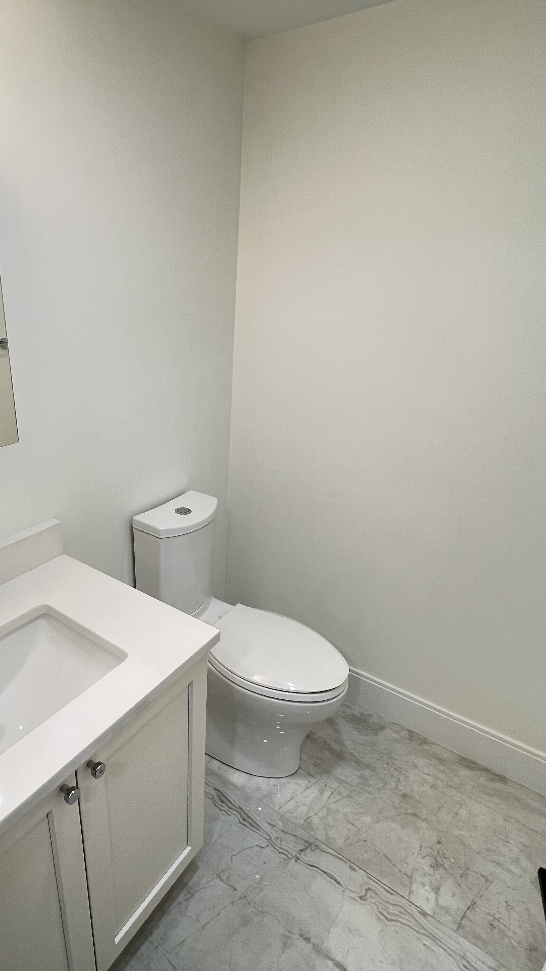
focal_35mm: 19
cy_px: 486
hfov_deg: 57.3
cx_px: 191
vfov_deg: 89.6
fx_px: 489
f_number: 1.8
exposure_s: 1/60
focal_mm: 1.57
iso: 160
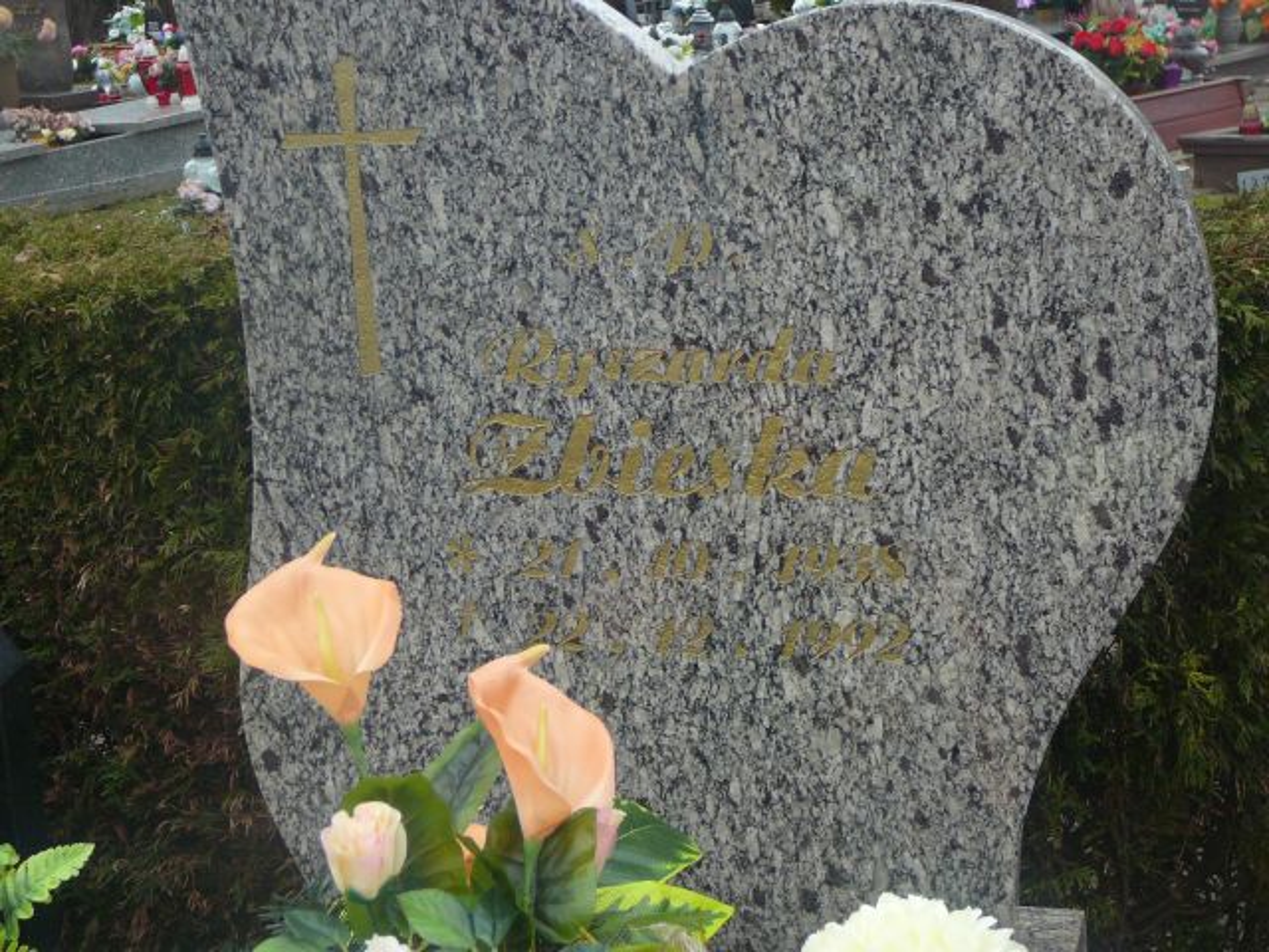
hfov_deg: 29.8
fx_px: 2383
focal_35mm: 65
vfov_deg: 22.6
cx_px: 634
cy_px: 476
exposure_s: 1/50
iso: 100
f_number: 3.6
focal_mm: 9.7
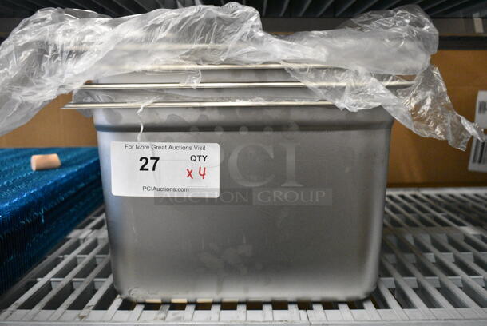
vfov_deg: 38.4
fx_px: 467
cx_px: 244
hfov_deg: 55.1
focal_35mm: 34
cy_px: 163
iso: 6400
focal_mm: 23
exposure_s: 1/100
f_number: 5
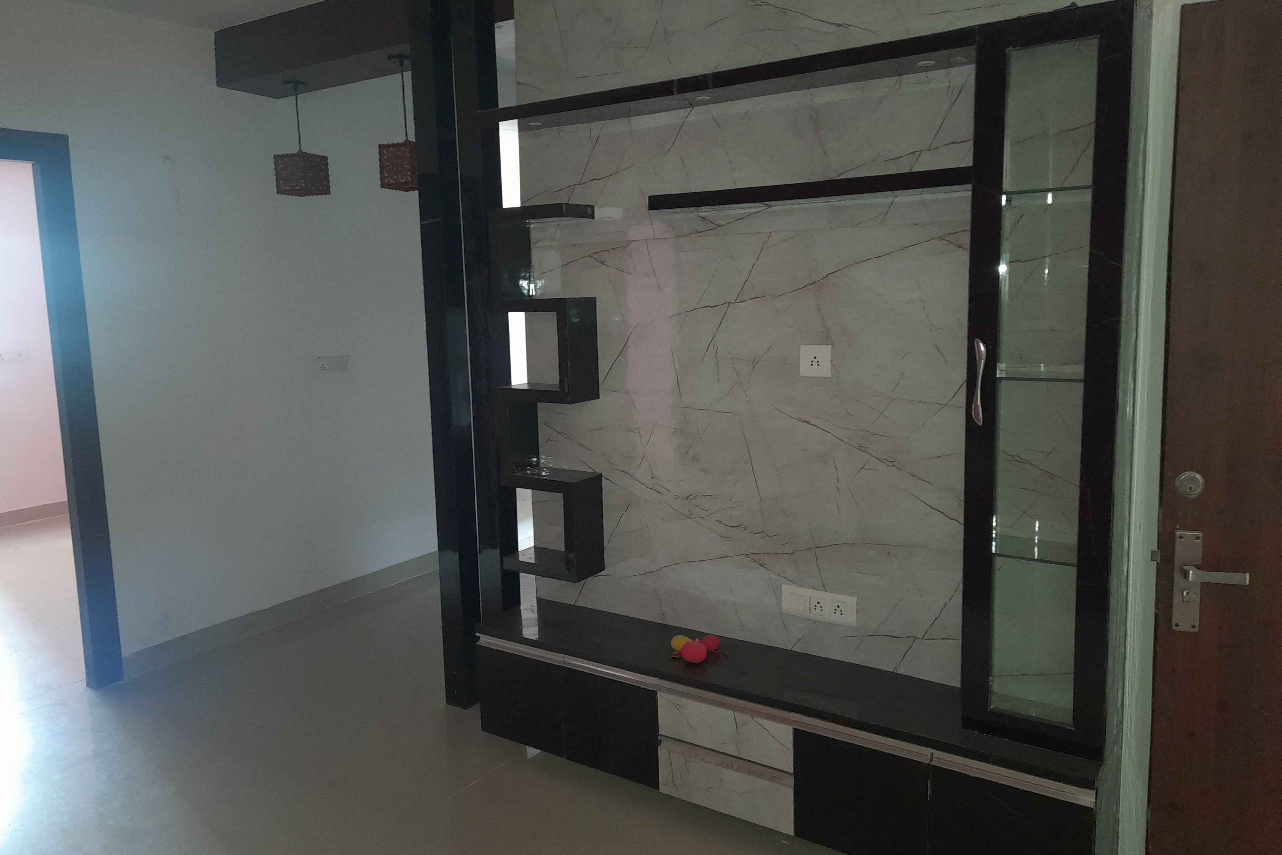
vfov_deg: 47.9
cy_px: 414
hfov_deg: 67.4
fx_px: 961
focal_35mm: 27
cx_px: 621
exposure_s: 1/33
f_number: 2
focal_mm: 4.6
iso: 400
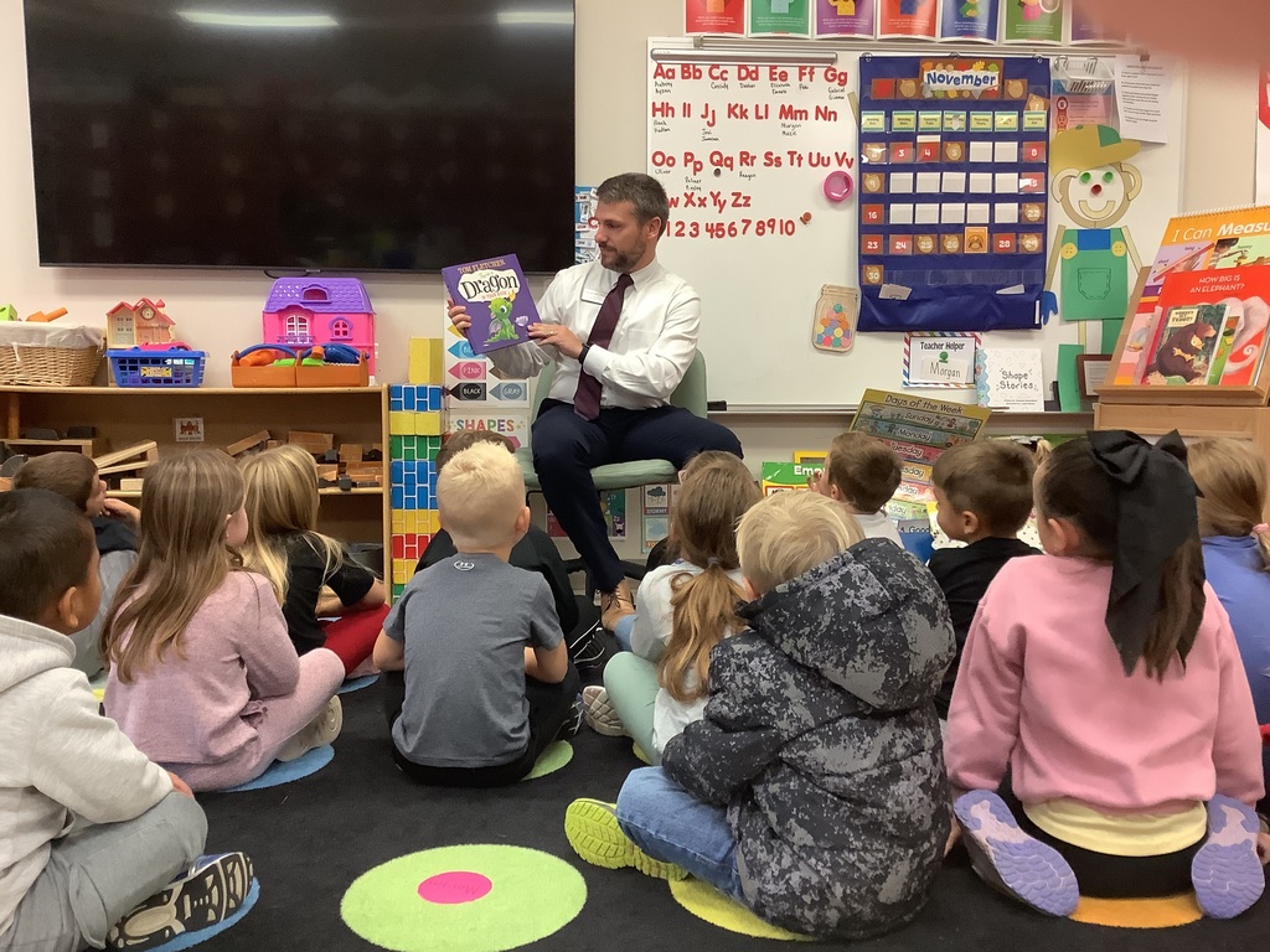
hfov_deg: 58.4
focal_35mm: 31
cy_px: 476
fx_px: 1137
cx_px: 635
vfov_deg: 45.4
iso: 200
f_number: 2.4
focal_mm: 3.3
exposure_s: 1/60
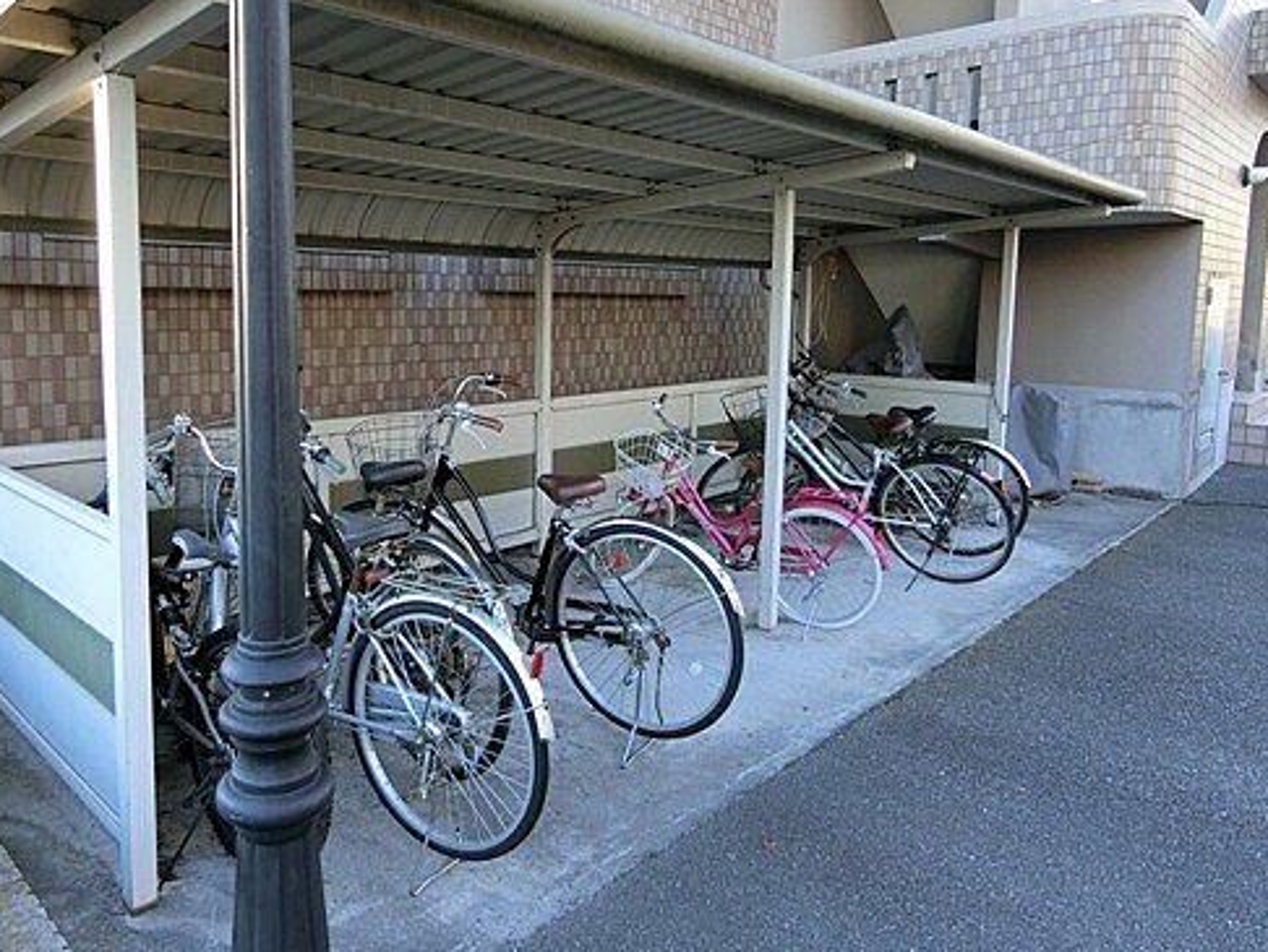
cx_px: 532
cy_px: 409
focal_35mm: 25
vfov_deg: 54.7
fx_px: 916
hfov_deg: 68.9
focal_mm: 4.06
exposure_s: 1/125
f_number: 2.7
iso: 160
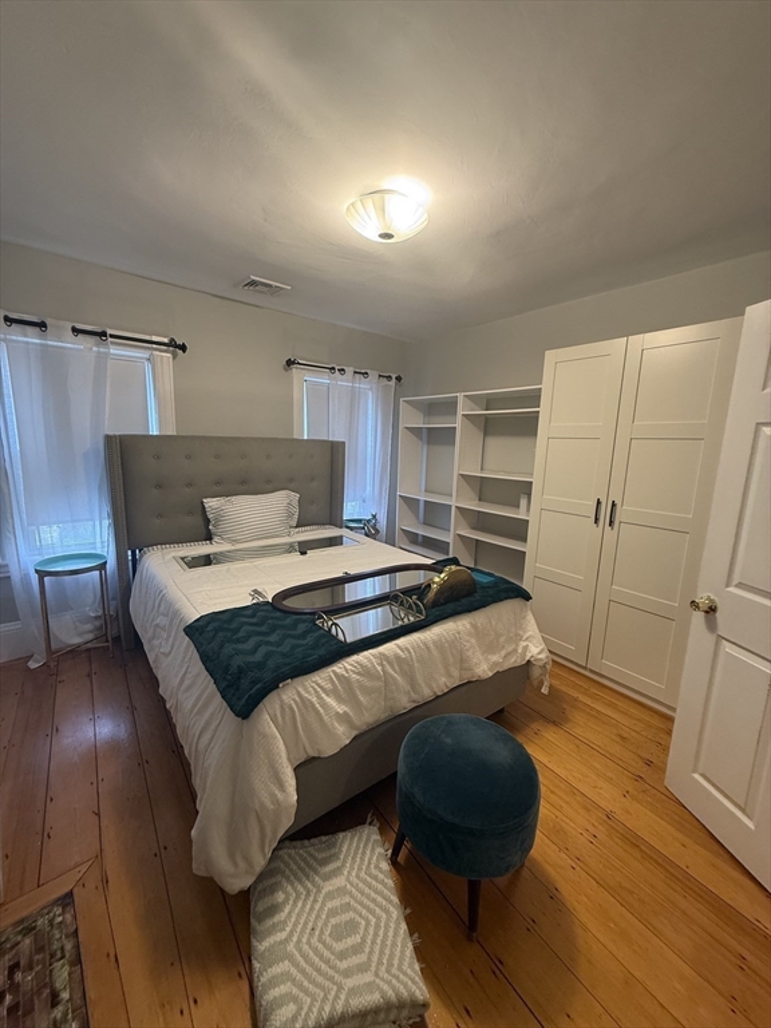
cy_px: 514
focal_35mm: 14
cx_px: 386
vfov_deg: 102.1
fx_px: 416
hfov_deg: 85.7
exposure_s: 1/60
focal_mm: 2.22
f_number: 2.2
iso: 200
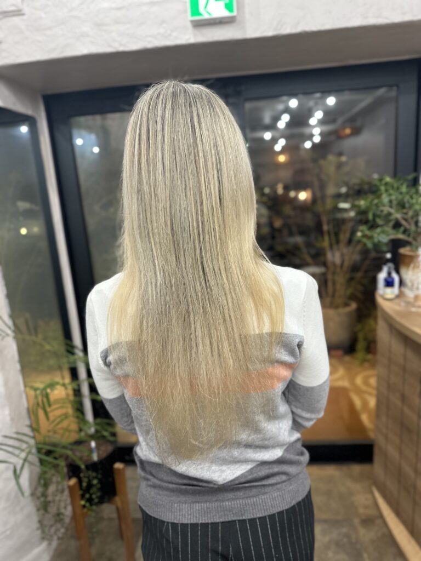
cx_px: 210
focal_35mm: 24
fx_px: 389
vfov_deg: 71.6
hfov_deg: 56.8
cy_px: 280
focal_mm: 6.86
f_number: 1.78
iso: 200
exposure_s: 1/50
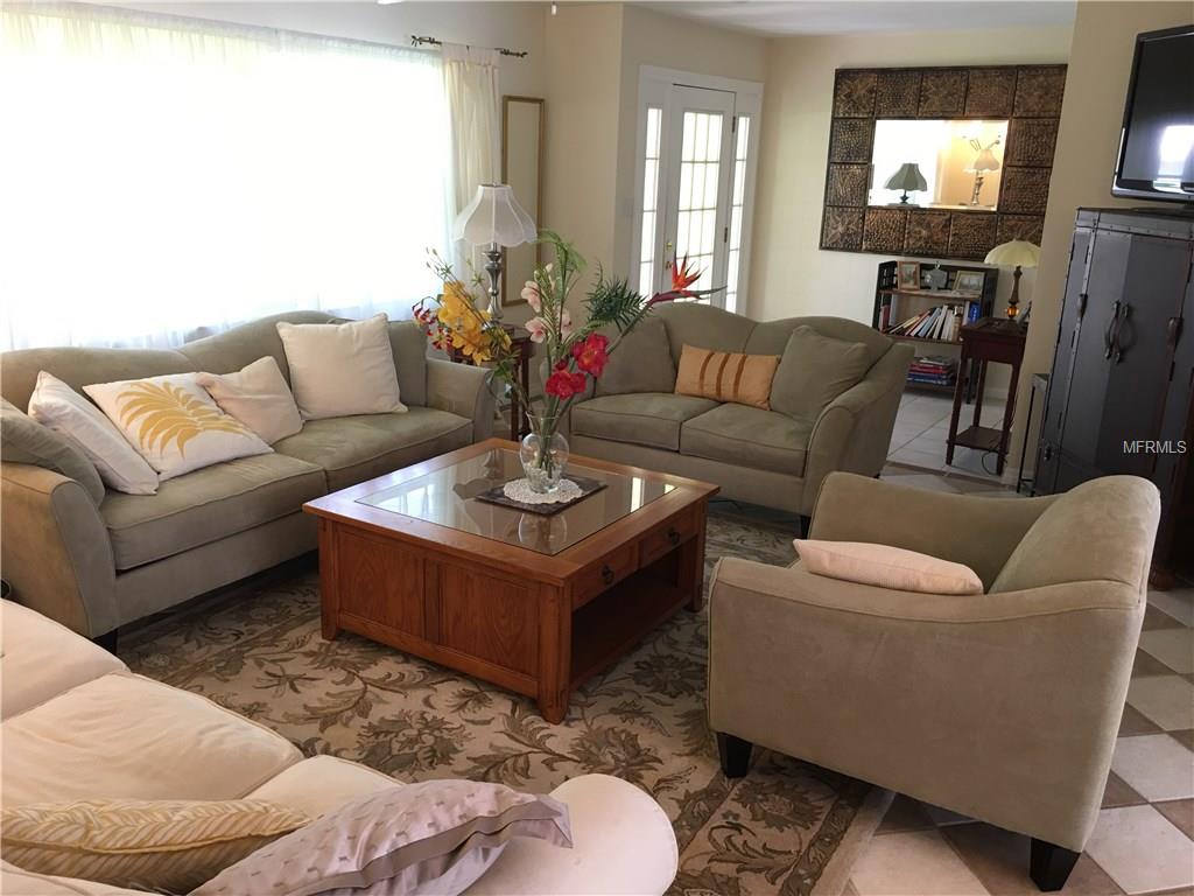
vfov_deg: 48.2
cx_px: 597
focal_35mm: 29
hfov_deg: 61.7
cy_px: 448
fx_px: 1000
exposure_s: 1/15
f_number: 2.2
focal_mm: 4.15
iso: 40
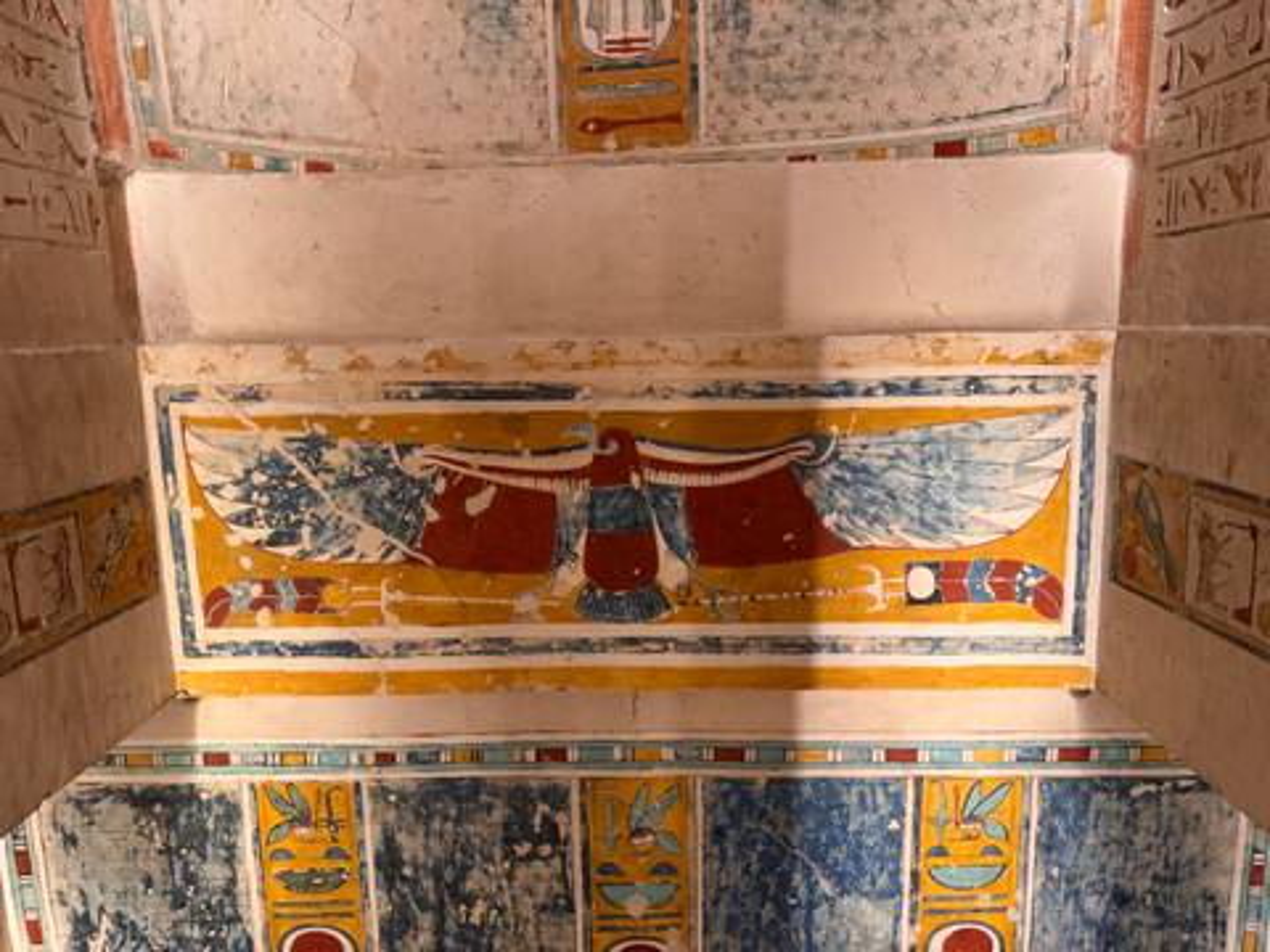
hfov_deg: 71.6
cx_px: 635
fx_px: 881
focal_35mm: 24
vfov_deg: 56.8
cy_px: 476
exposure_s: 1/44
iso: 320
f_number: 1.78
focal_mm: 6.76
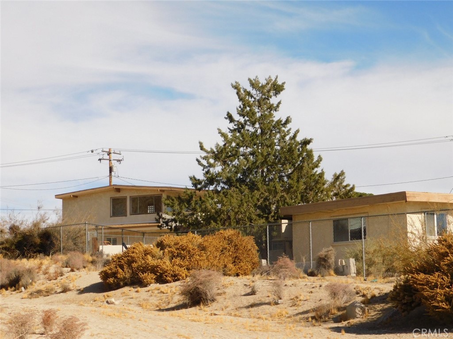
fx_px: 1047
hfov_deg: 24.4
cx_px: 226
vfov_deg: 18.4
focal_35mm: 80
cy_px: 170
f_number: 4.4
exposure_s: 1/1000
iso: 125
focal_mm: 14.2
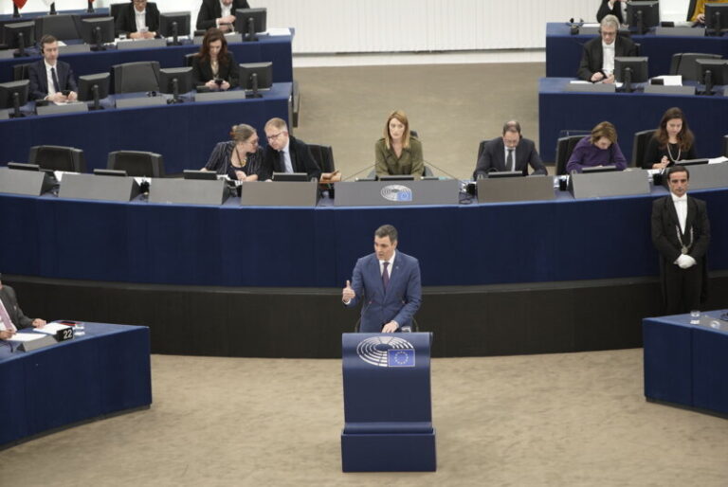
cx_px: 364
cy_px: 244
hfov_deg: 10.3
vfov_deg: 6.9
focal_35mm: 200
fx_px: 4049
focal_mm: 200
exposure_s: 1/125
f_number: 3.2
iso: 1250
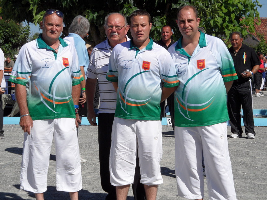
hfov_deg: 19.6
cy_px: 100
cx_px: 134
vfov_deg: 14.8
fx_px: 771
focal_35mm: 100
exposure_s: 1/1000
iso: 80
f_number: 4.4
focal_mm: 16.3
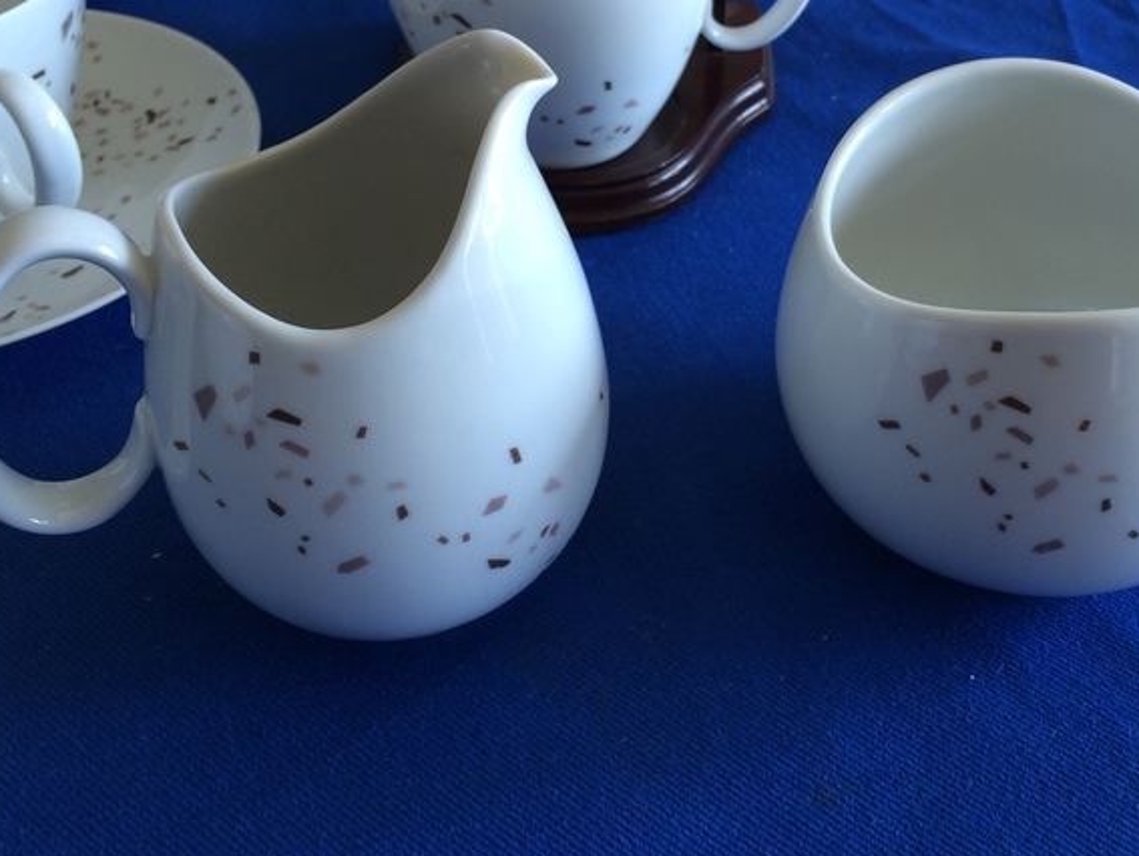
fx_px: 1515
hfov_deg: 40.9
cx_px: 717
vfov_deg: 31.2
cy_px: 260
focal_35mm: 46
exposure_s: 1/60
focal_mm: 4.15
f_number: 2.2
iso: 40
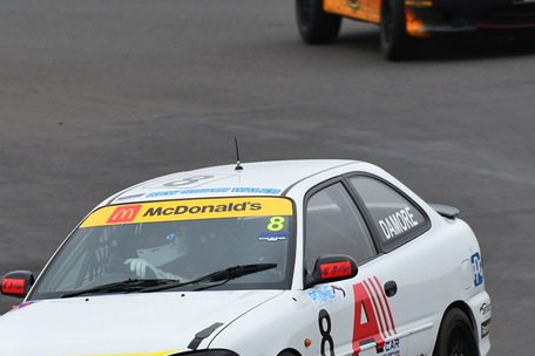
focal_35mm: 1317
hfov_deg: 1.6
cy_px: 220
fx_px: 19571
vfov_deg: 1.0
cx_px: 226
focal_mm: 500
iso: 1000
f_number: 9
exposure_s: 1/640
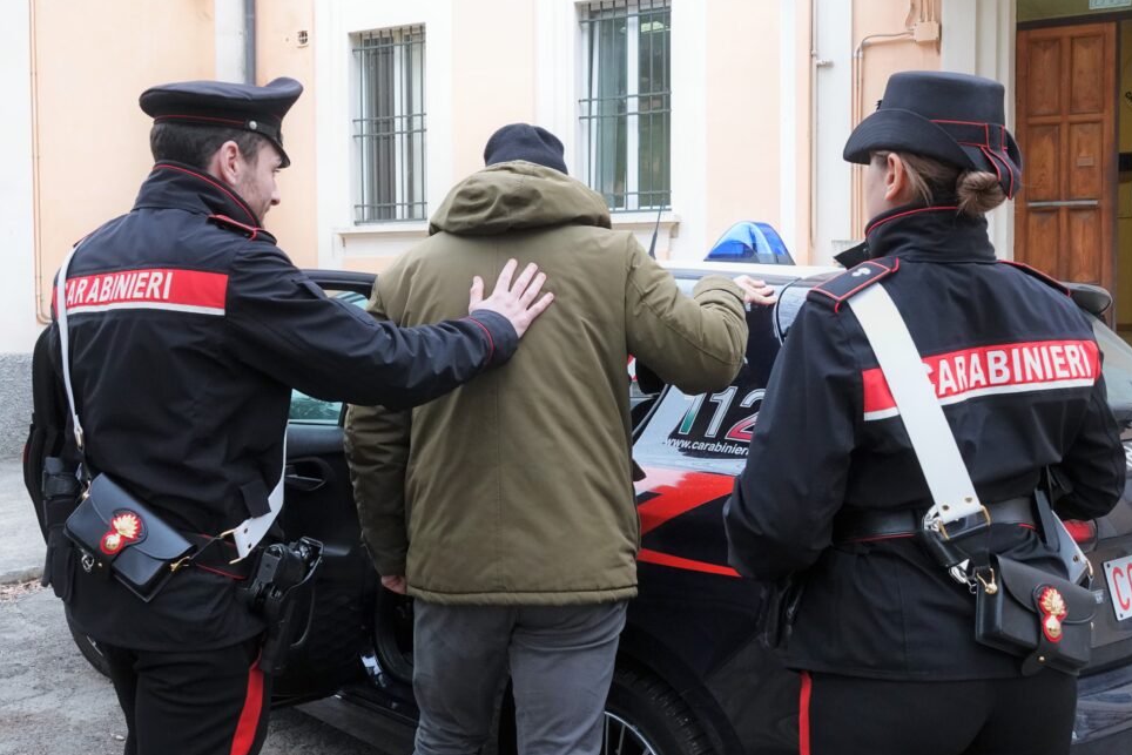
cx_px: 544
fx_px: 1069
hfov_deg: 55.8
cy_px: 375
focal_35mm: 34
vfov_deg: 38.9
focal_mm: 11.77
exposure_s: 1/125
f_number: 5.6
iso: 1250
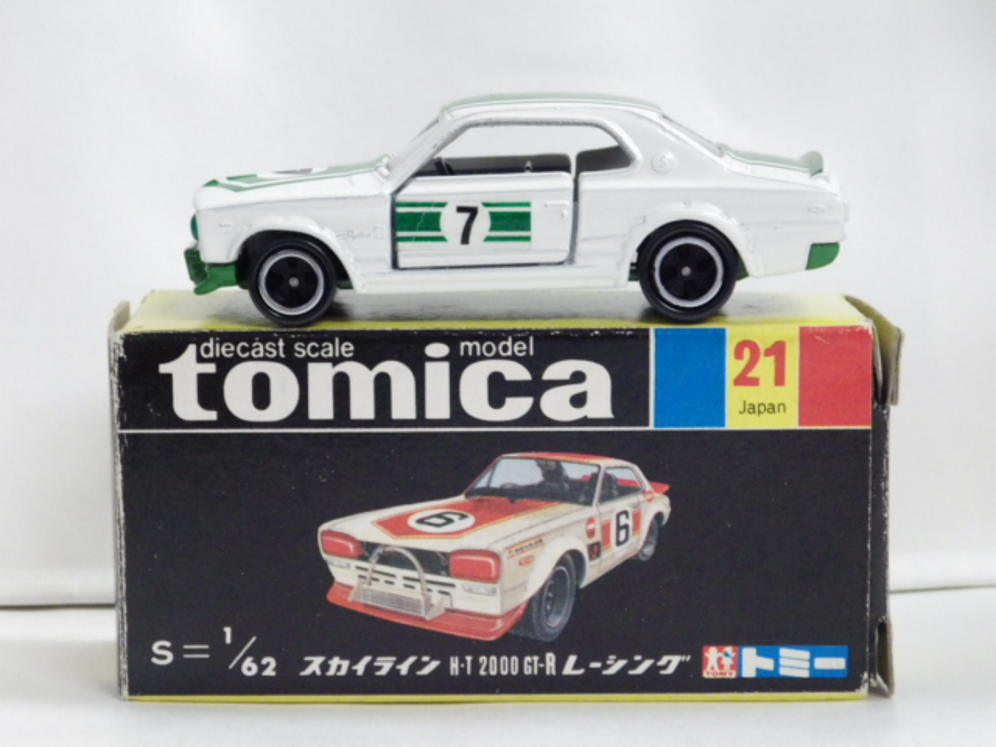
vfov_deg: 14.4
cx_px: 498
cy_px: 374
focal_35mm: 103
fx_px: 2964
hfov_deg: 19.1
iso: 800
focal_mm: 18.4
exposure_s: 1/40
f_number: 4.6
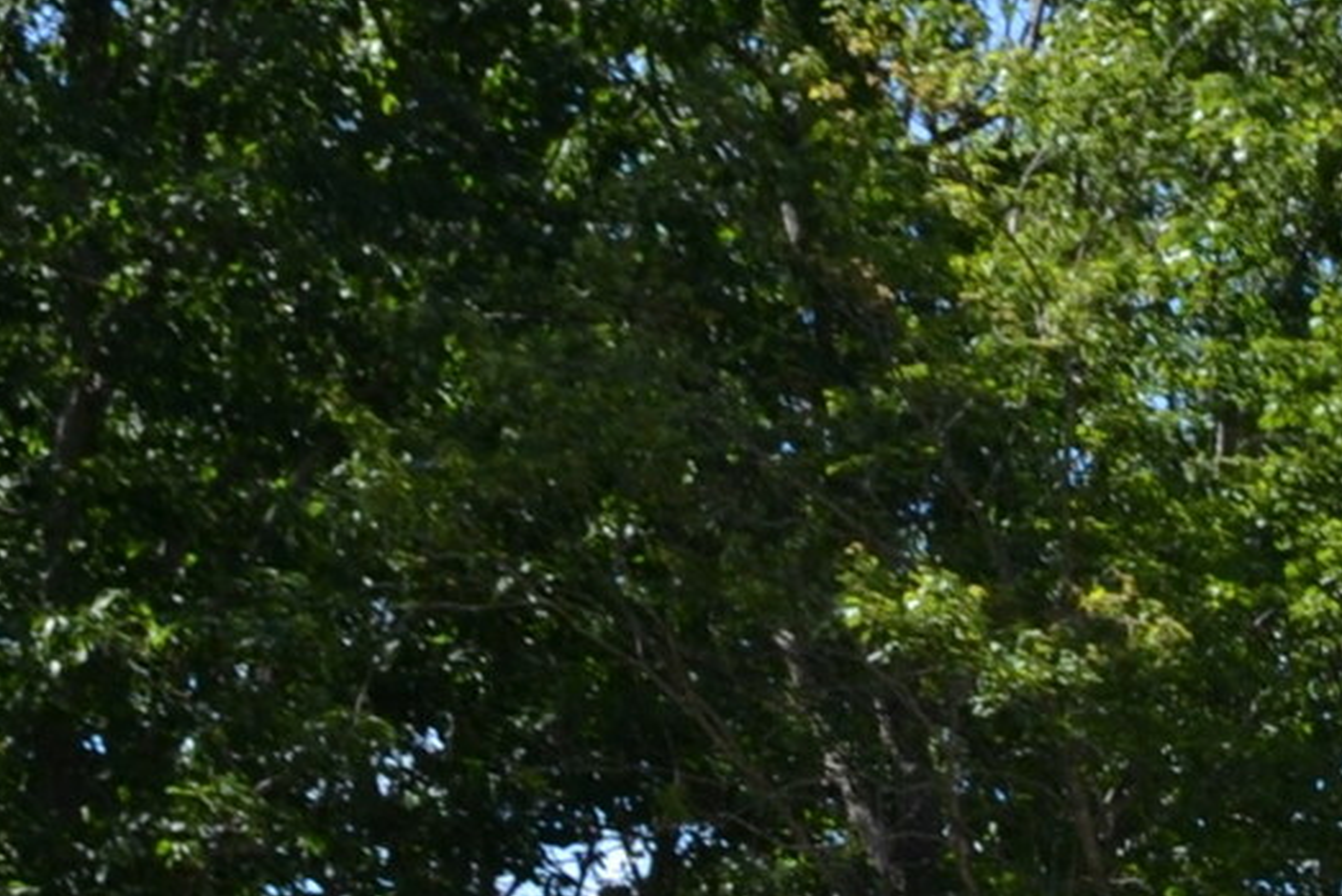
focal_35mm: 229
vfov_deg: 5.8
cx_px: 3107
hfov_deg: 8.3
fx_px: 8538
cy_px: 2069
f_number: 7.1
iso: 100
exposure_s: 1/200
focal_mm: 26
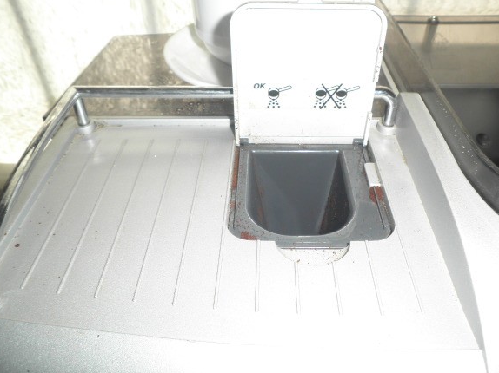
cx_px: 269
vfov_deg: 48.2
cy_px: 180
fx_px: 418
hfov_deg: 61.6
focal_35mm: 29
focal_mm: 4.7
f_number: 7.8
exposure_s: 1/30
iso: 100
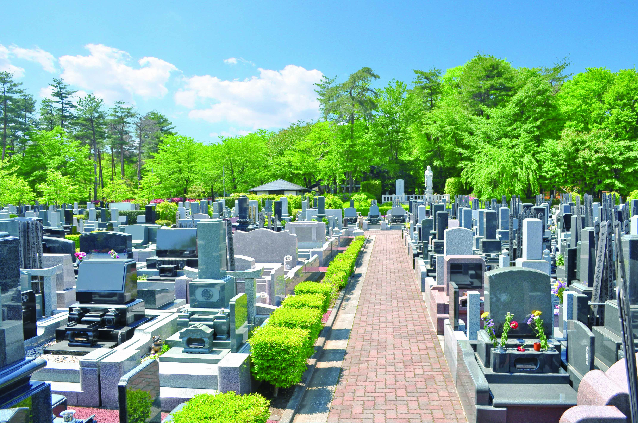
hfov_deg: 67.4
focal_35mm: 27
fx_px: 478
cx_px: 319
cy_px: 212
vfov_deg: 47.8
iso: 200
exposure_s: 1/250
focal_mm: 18
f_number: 6.3
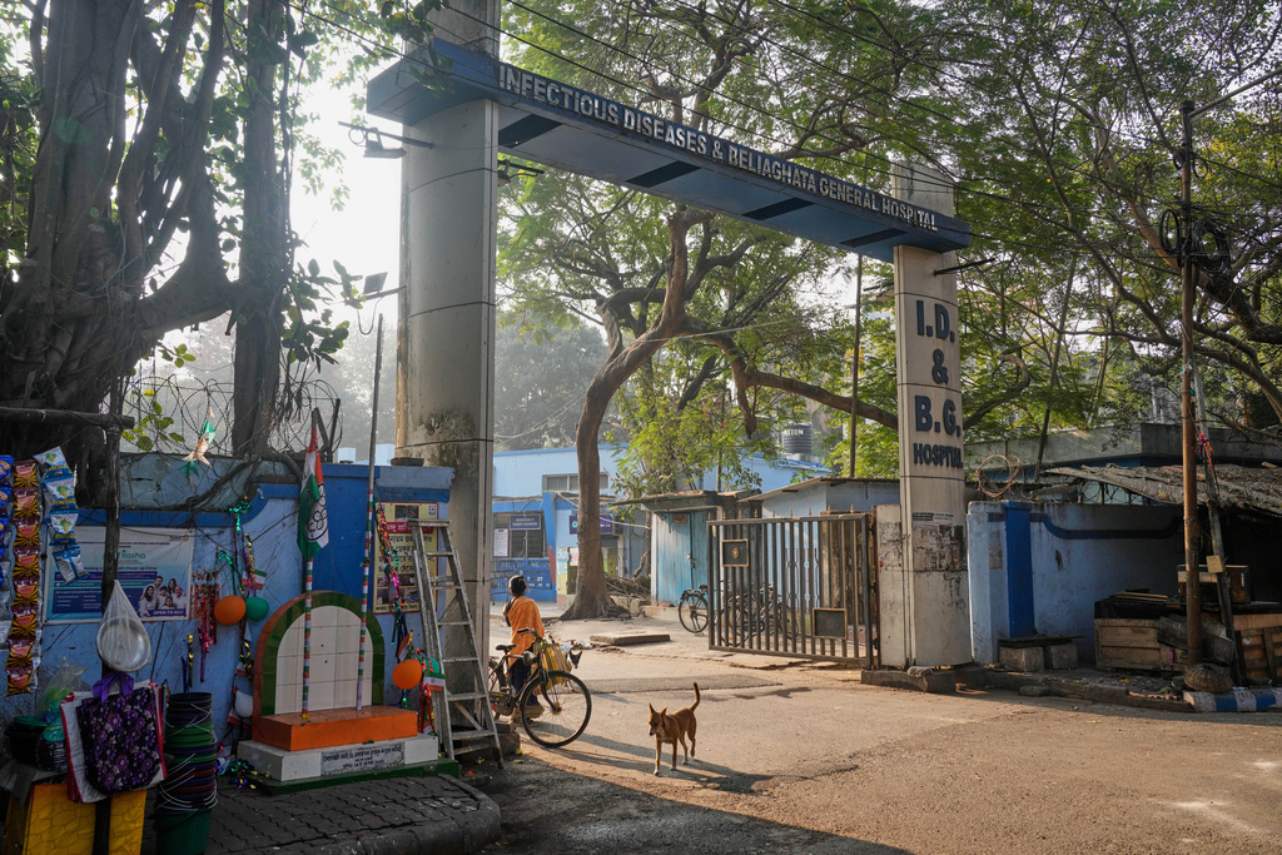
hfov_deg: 63.7
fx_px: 1033
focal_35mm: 29
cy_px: 428
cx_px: 641
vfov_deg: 45.0
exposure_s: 1/250
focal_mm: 29
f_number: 7.1
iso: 400
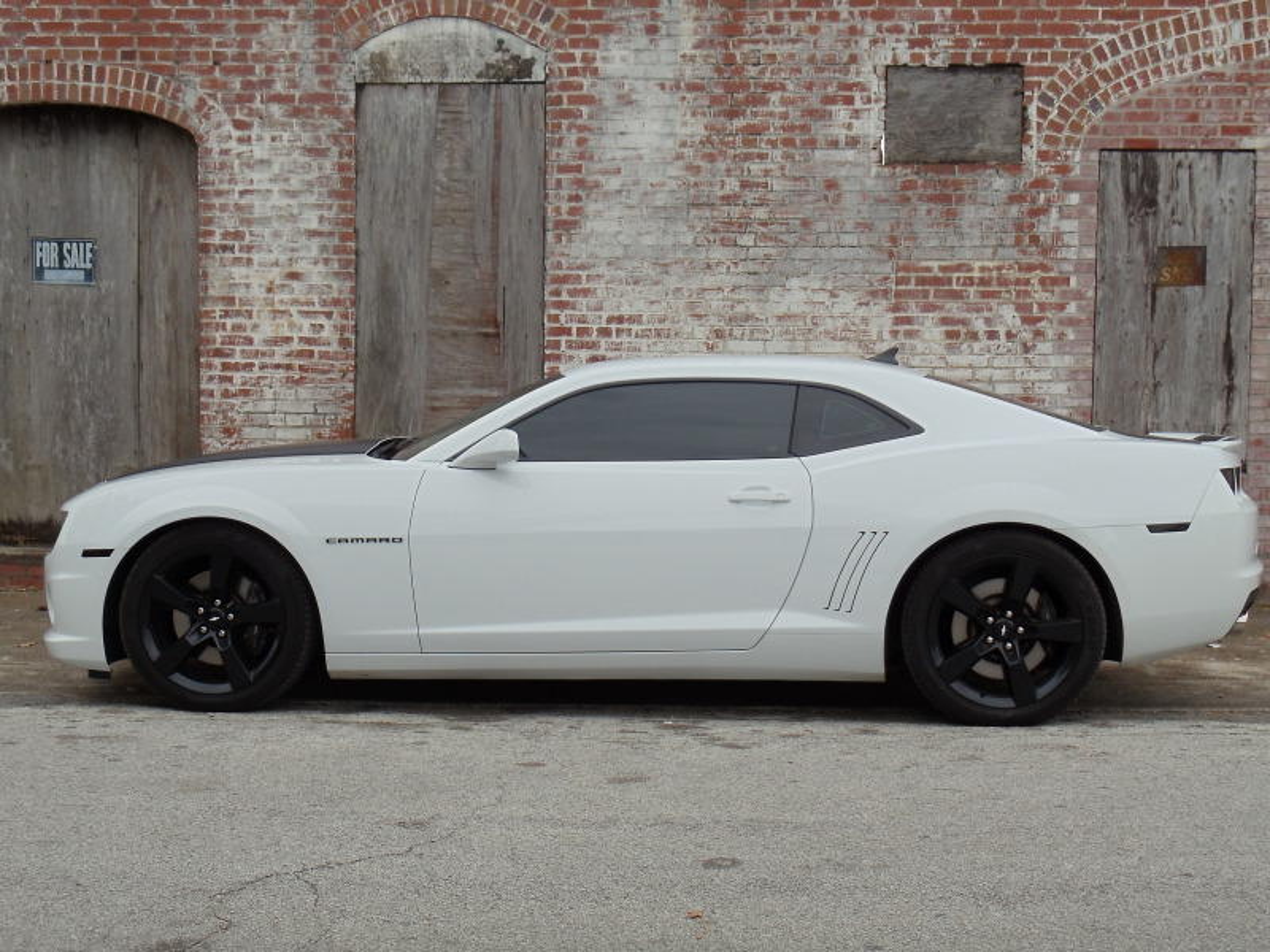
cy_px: 476
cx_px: 635
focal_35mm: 74
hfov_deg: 26.3
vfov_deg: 19.9
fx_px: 2715
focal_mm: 10.12
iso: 80
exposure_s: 1/200
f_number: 4.4
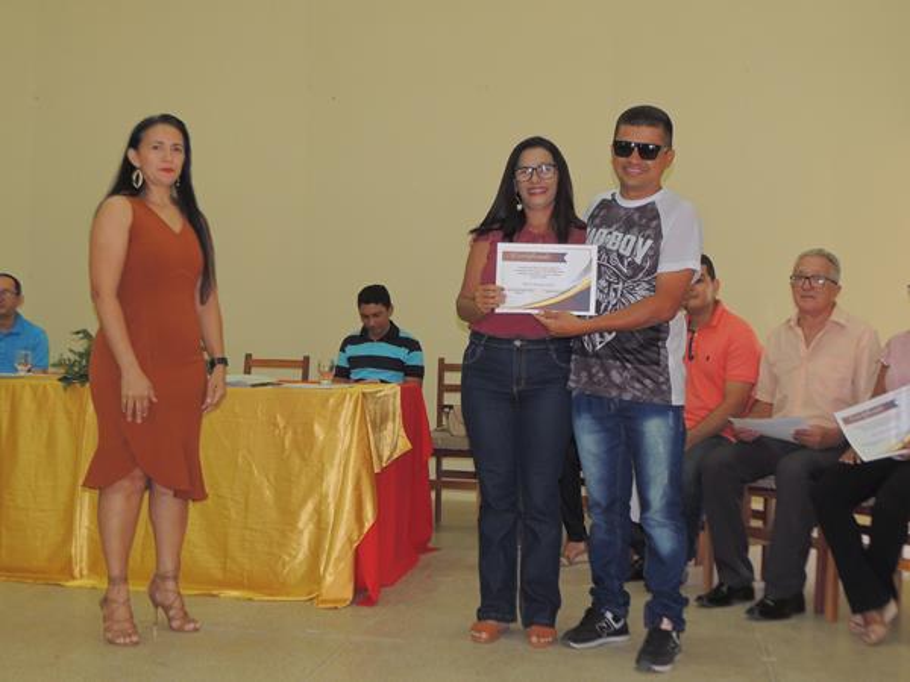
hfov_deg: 43.9
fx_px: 1130
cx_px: 455
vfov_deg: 33.6
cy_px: 341
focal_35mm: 43
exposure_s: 1/30
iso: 250
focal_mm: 7.6
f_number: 3.4
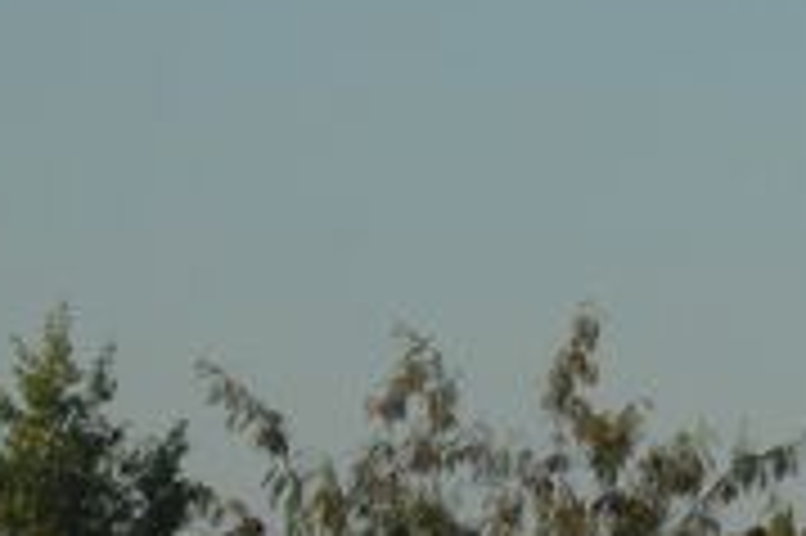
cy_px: 827
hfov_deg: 6.3
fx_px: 7180
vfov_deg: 4.2
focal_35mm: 321
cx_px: 1234
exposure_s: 1/400
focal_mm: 60
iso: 500
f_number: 7.6
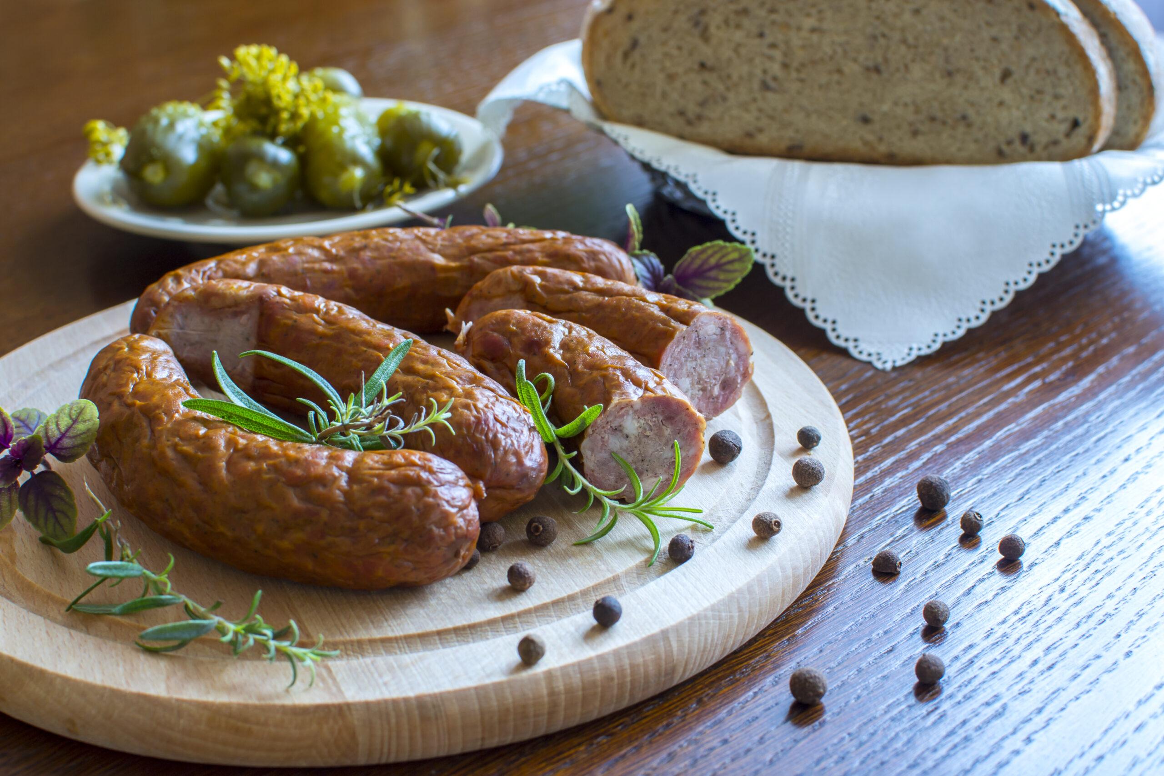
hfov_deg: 37.8
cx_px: 582
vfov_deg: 25.8
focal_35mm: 52
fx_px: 1697
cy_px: 388
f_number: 5.6
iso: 100
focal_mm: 35
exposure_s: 1.3
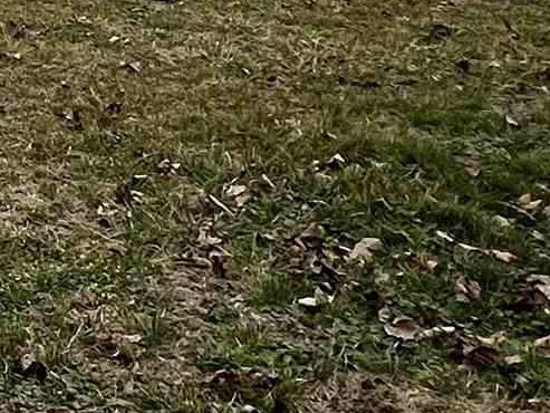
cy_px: -387
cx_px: -589
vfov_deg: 15.1
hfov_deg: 16.9
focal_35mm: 81
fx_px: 1287
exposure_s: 1/1727
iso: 32
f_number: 1.8
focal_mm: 1.57
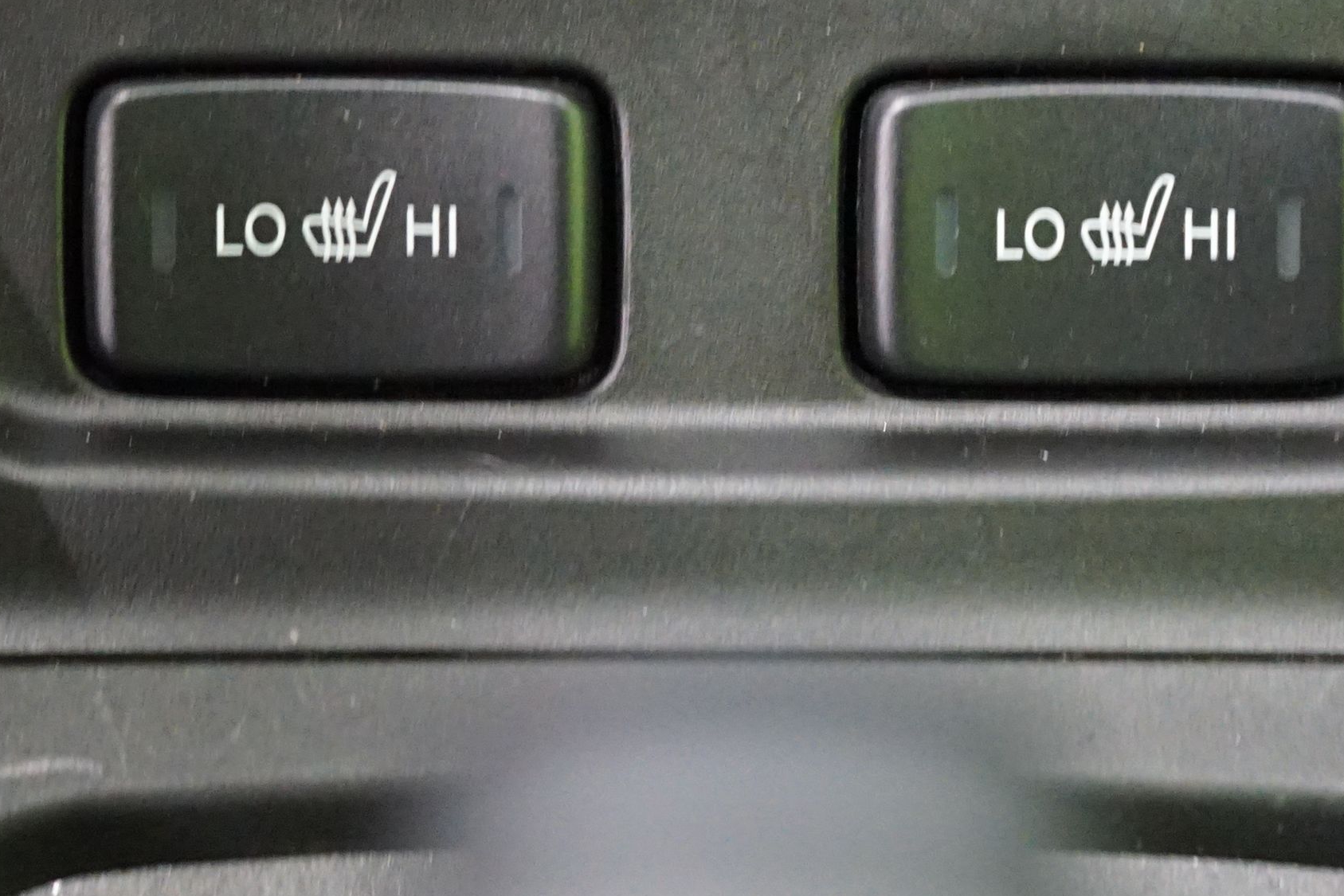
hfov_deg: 18.3
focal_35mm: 112
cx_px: 731
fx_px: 4181
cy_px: 149
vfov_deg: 12.2
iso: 6400
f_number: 4.5
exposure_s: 1/6
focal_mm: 48
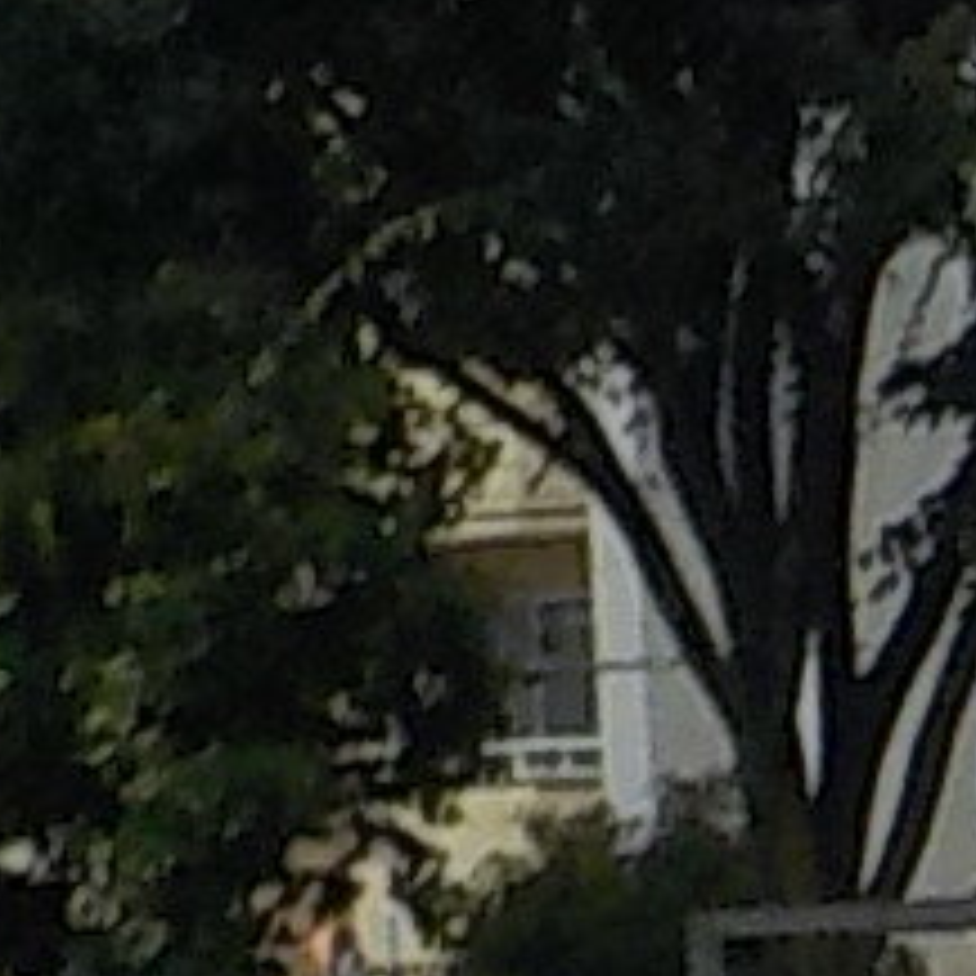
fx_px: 13844
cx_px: 4246
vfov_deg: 3.9
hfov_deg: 3.8
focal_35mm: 434
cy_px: 2775
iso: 125
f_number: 8.3
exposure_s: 1/500
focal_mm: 6.4
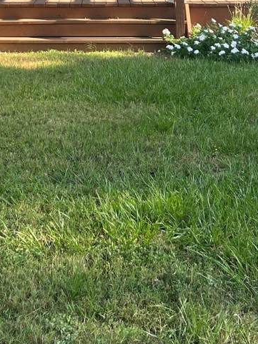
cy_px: -19
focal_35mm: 83
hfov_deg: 17.7
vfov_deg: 22.4
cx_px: 67
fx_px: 824
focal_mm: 5.7
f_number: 1.5
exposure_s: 1/786
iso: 50
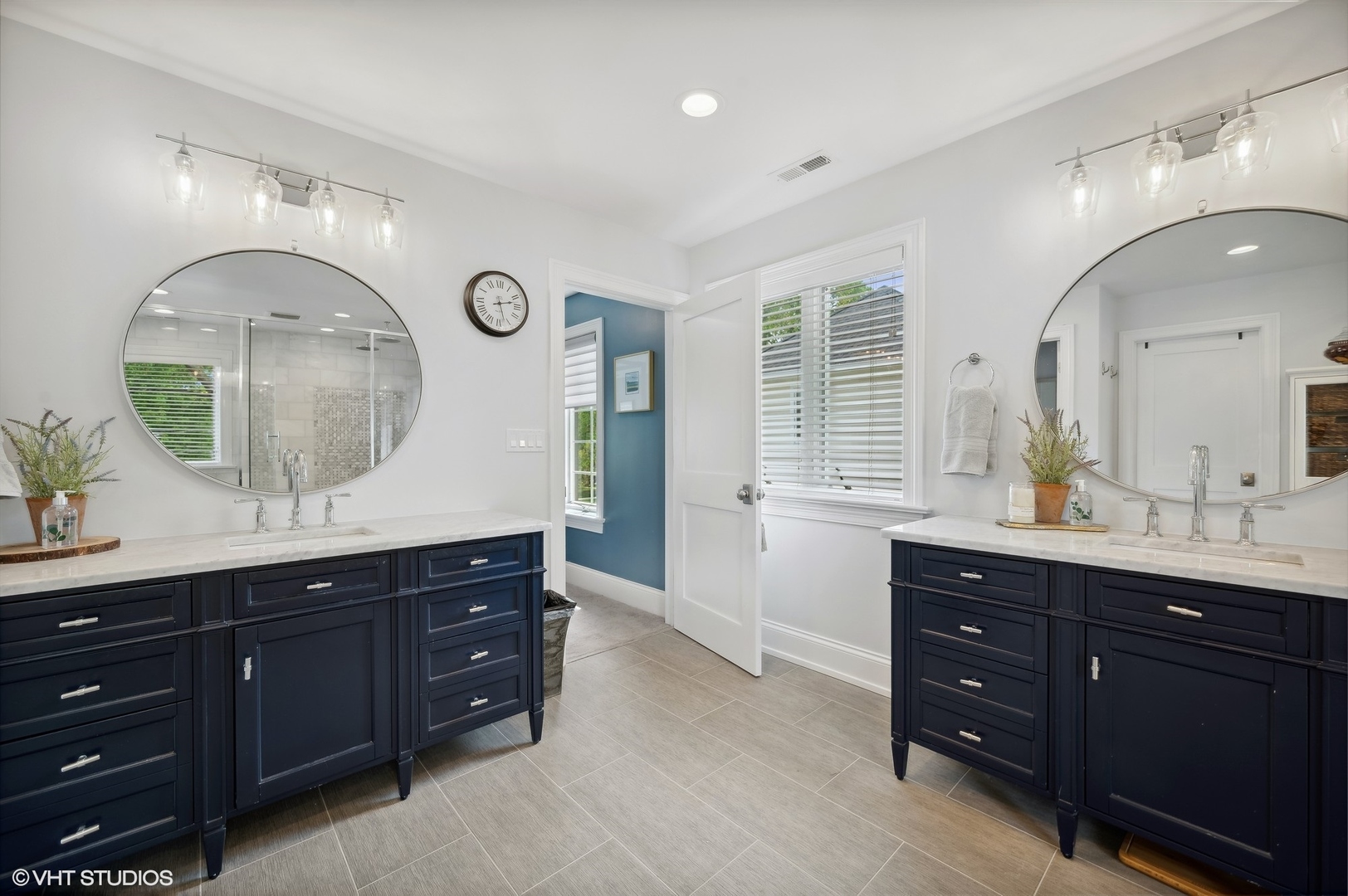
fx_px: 524
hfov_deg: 104.3
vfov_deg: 81.1
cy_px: 448
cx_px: 674
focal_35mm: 14
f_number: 8
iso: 200
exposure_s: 1/6
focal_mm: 14
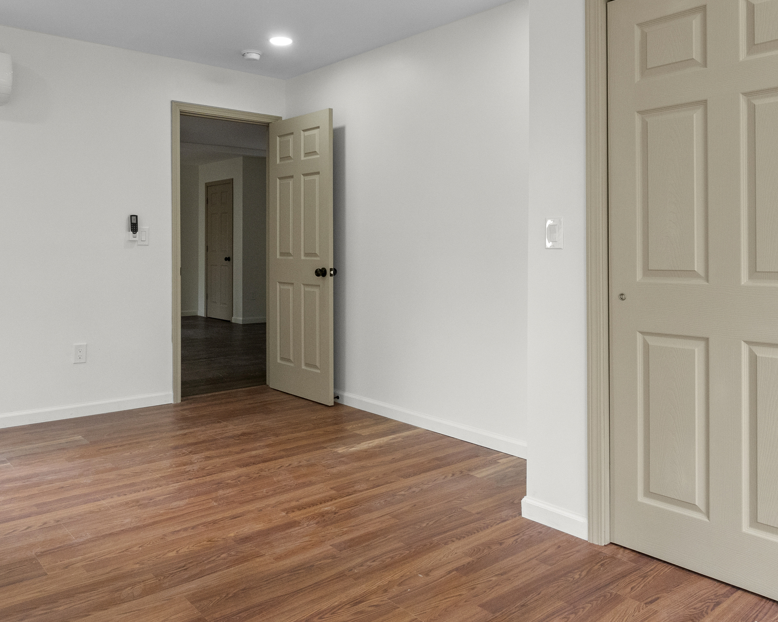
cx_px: 364
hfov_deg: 62.1
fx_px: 645
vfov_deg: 51.2
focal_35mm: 28
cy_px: 250
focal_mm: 10
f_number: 7.1
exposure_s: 1/25
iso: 800
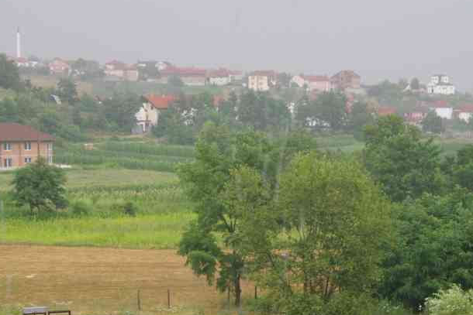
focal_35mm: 95
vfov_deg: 14.3
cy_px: 235
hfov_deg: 21.4
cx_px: 245
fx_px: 1253
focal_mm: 38.8
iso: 400
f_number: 7.1
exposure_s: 1/60
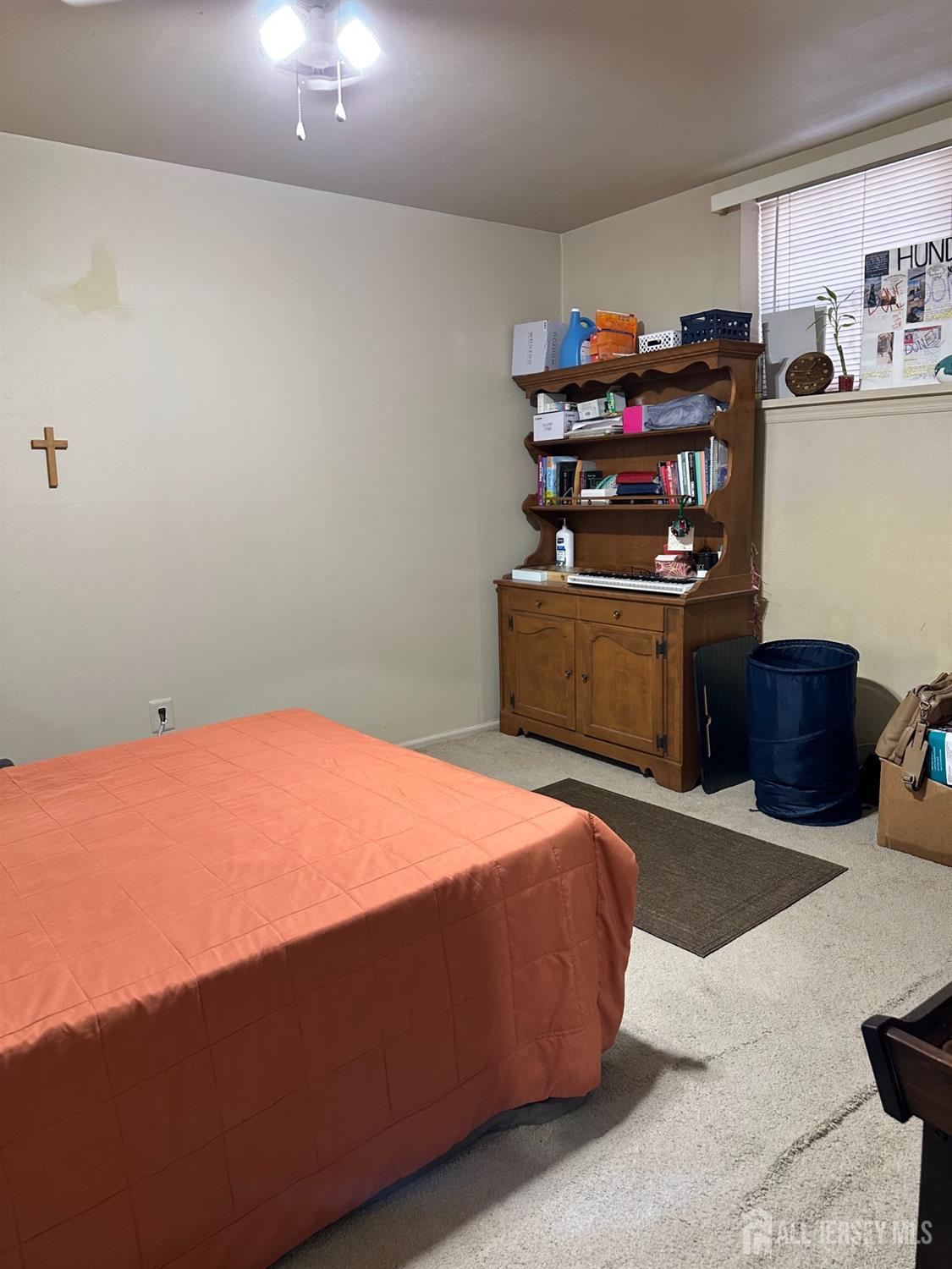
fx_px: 880
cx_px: 476
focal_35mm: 24
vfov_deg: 71.6
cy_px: 634
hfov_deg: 56.8
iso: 200
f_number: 1.78
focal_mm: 6.86
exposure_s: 1/120
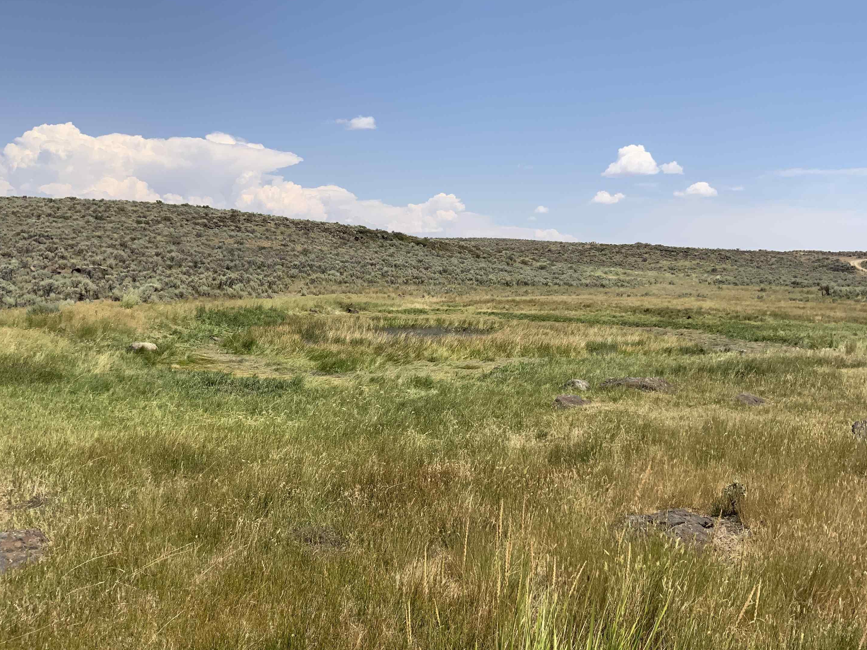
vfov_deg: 45.4
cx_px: 427
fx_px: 776
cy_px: 344
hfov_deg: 58.4
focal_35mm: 31
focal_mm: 3
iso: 16
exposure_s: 1/2667
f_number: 1.8
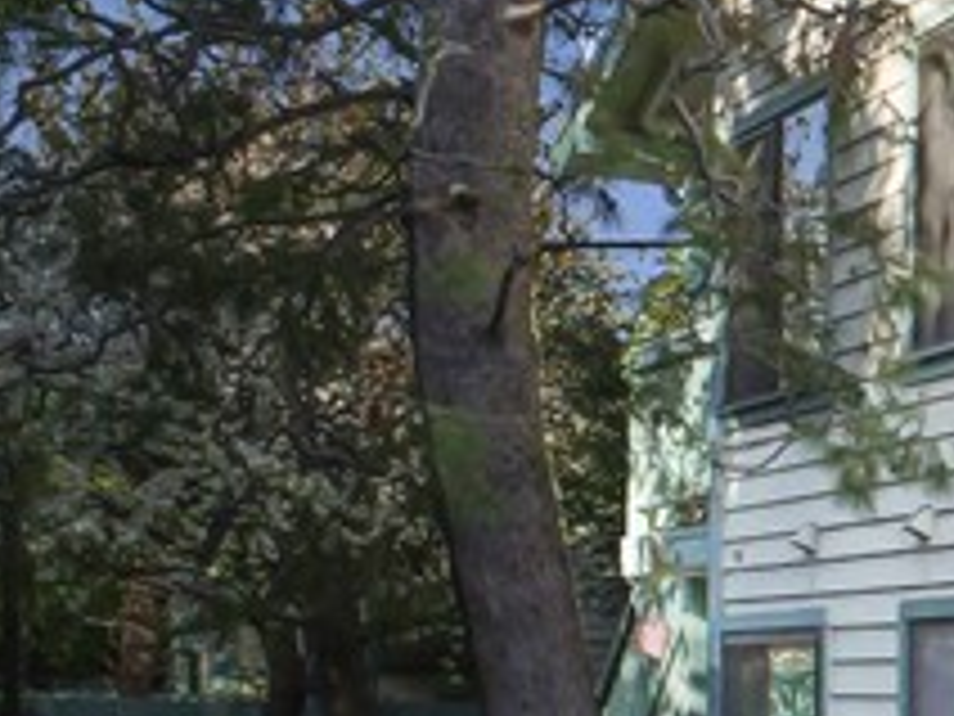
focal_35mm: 87
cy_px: 723
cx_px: 2140
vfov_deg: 16.6
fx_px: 2398
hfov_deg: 15.4
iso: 500
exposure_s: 1/400
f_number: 11
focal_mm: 9
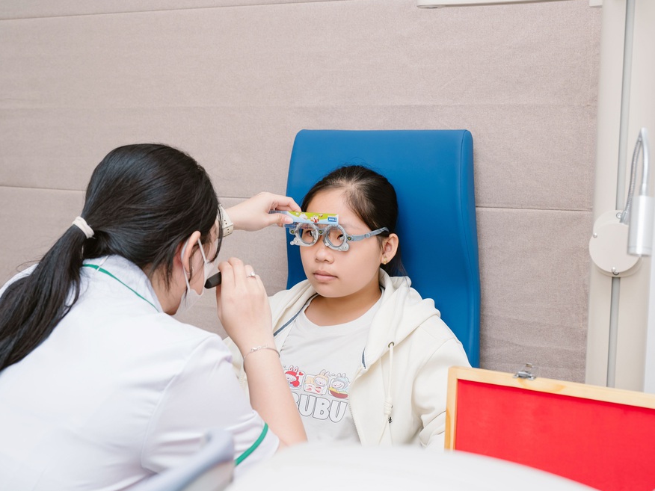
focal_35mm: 45
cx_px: 336
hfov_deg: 42.1
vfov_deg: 32.2
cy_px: 243
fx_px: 851
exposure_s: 1/200
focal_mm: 41
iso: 640
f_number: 5
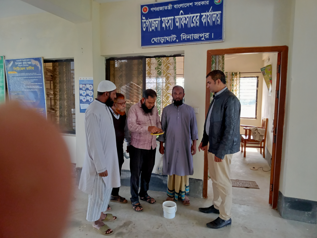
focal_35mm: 28
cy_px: 119
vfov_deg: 49.7
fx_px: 256
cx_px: 158
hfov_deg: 63.4
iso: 419
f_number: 2.2
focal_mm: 3.37
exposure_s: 1/50
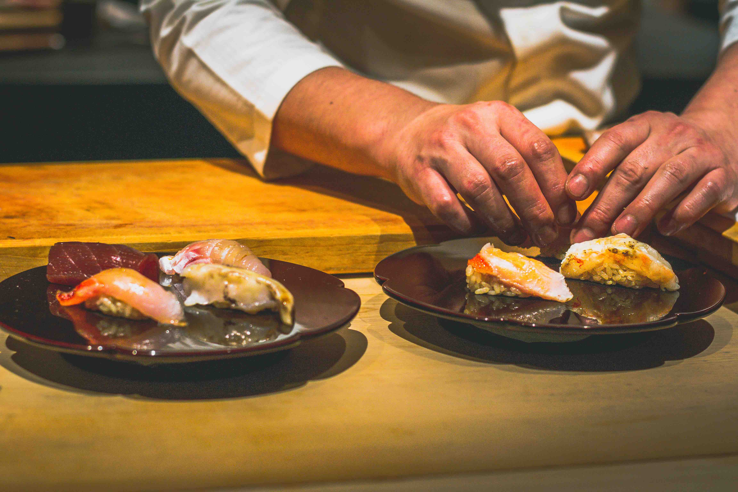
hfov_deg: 27.0
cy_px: 246
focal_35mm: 75
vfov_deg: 18.2
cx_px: 369
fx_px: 1537
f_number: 2.8
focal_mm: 50
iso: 400
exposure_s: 1/125
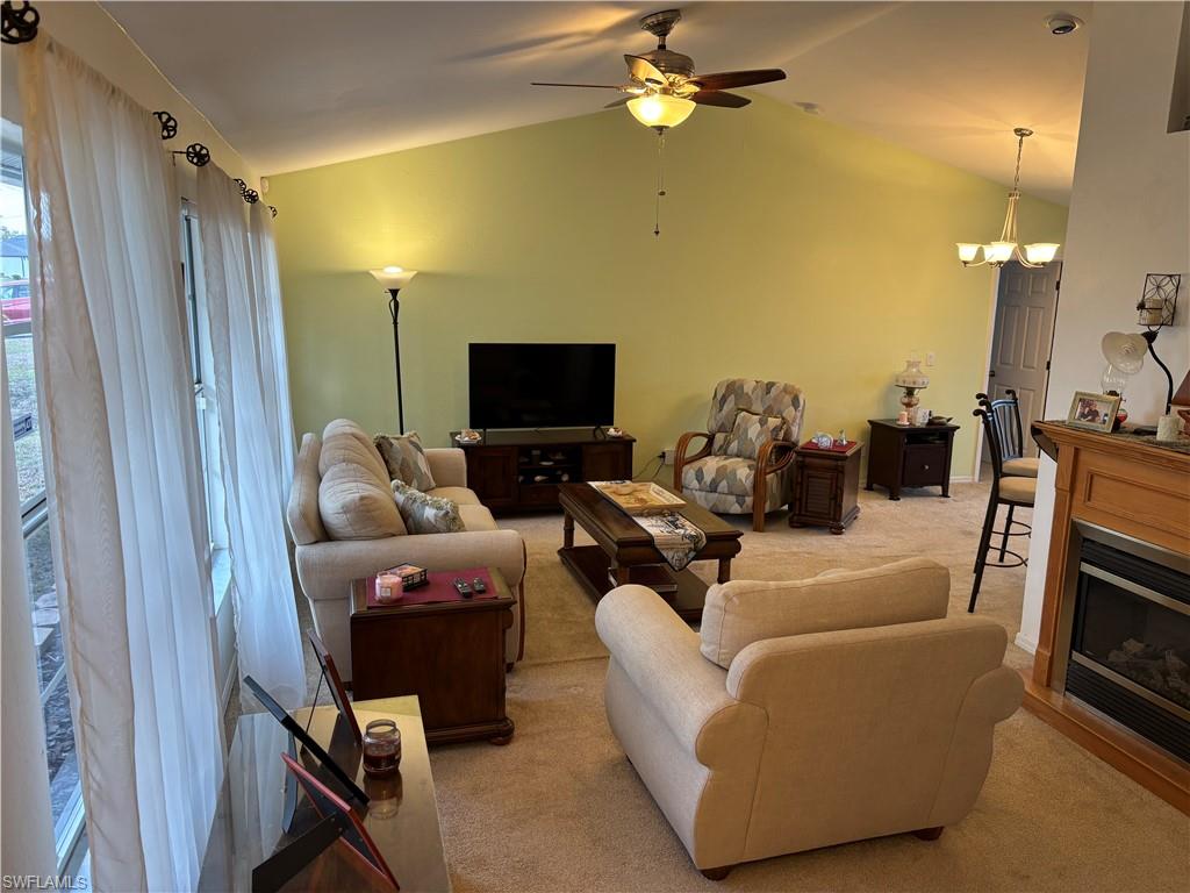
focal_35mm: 26
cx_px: 595
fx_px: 894
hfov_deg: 67.3
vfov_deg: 53.1
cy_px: 446
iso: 100
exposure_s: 1/120
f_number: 1.6
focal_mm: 5.96
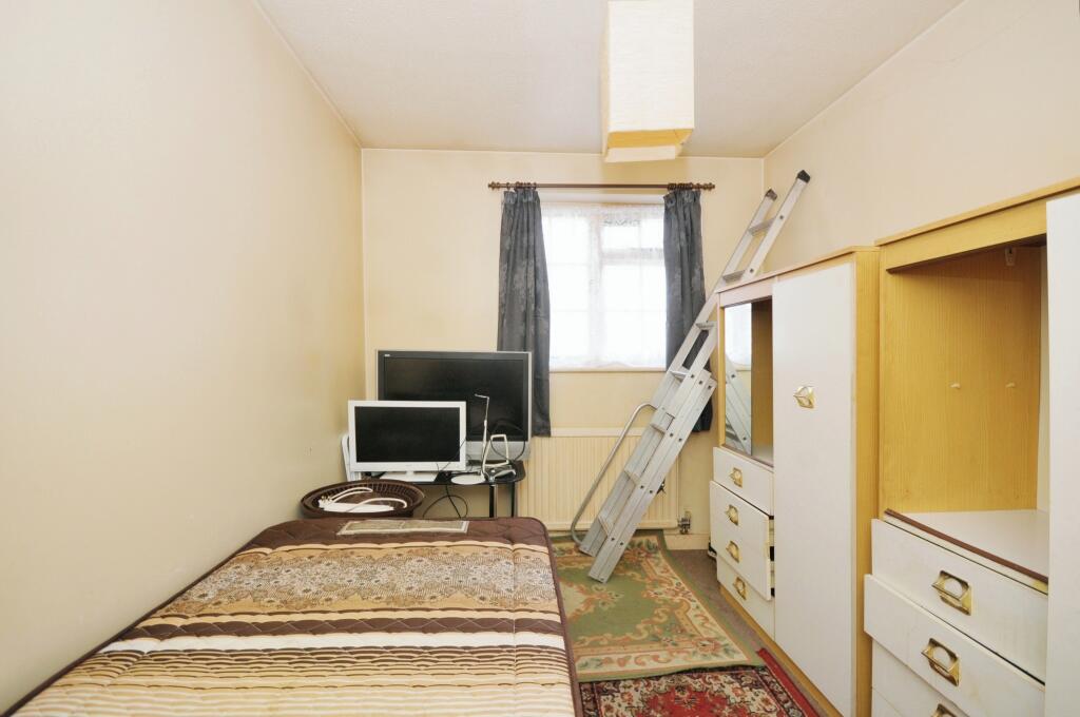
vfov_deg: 77.2
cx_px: 540
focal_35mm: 15
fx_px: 449
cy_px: 358
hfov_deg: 100.5
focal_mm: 10
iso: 500
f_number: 6.3
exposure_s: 1/60
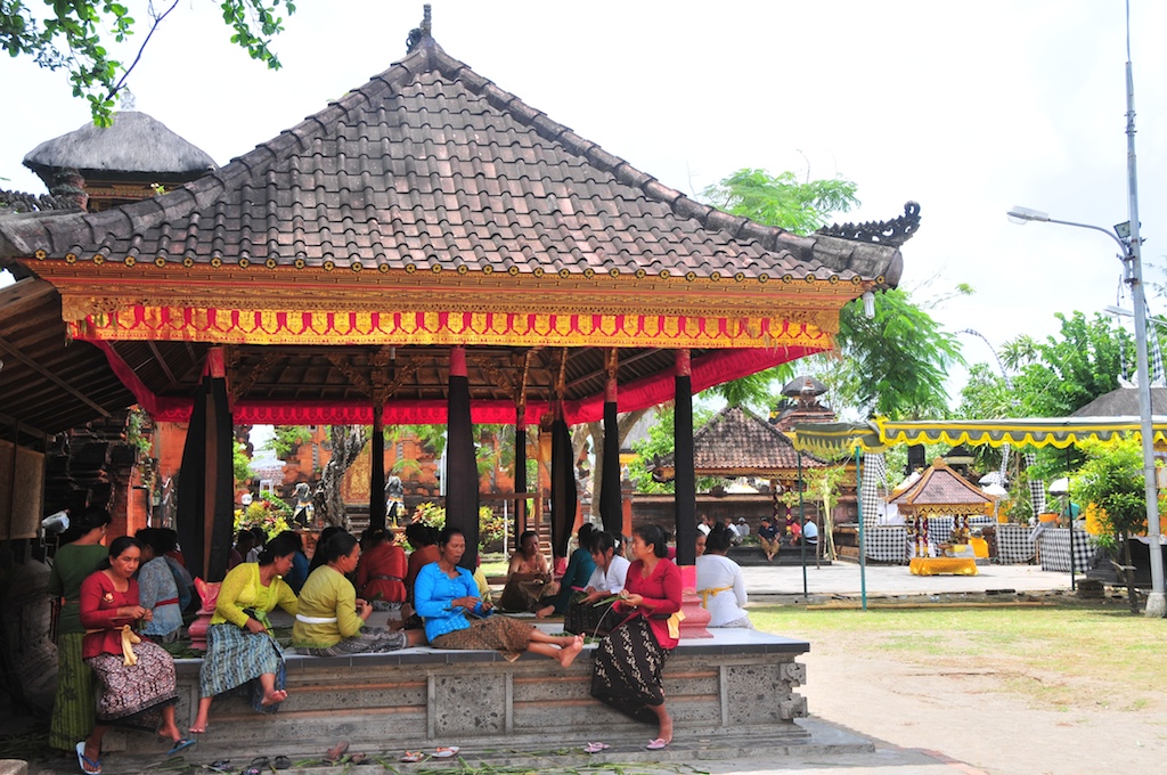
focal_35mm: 48
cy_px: 388
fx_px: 1554
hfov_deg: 41.2
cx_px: 584
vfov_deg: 28.0
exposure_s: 1/250
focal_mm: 32
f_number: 8
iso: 200
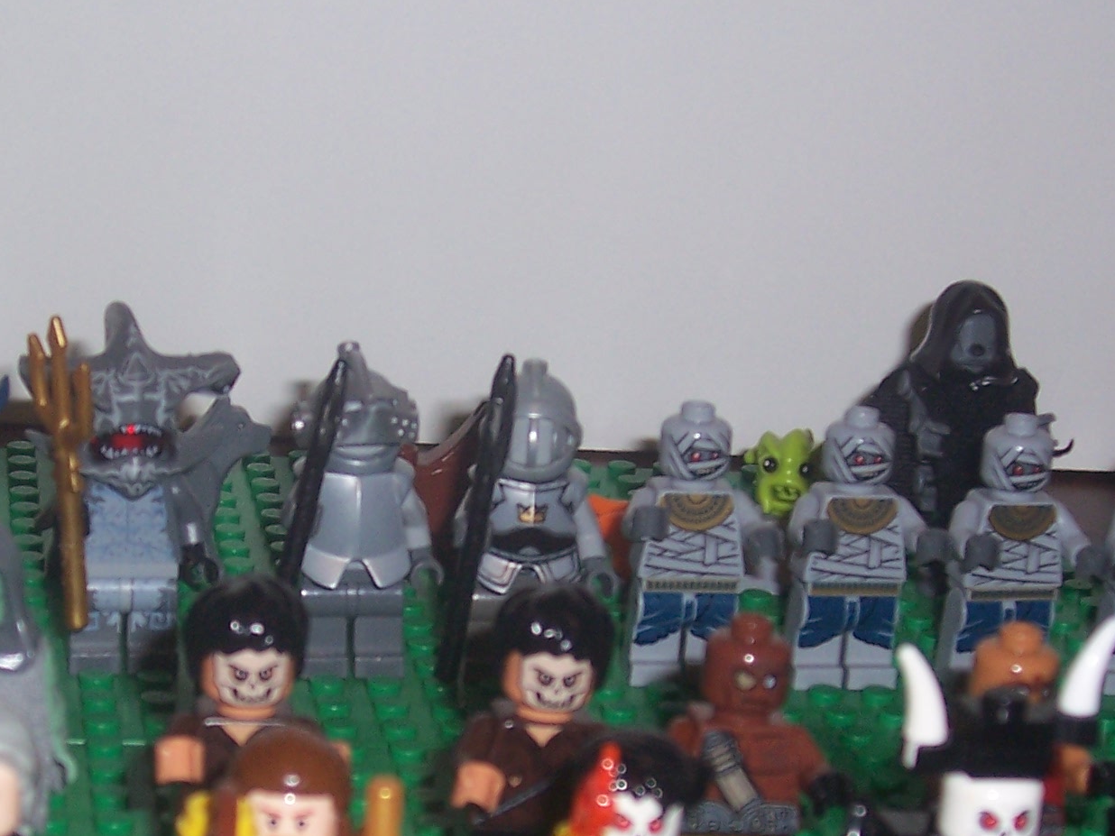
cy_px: 617
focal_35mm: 87
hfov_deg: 22.5
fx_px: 2802
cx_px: 455
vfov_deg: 16.9
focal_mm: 7
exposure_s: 1/60
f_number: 3
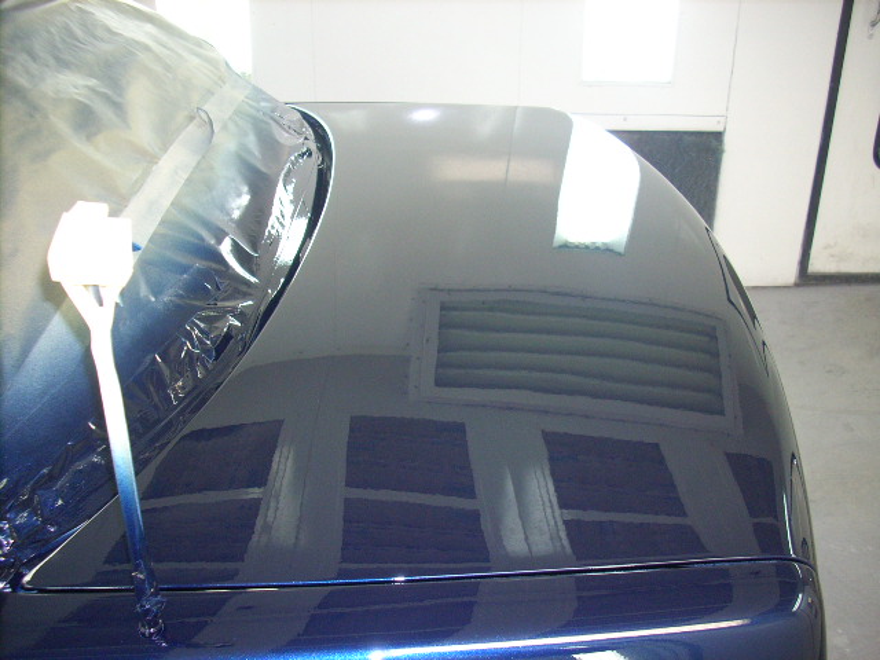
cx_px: 440
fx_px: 941
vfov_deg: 38.7
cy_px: 330
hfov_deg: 50.1
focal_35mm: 37
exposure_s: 1/30
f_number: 2.8
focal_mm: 6.2
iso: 200
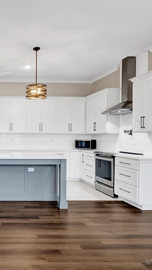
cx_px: -8
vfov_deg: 64.6
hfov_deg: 34.7
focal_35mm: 30
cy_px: 136
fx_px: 213
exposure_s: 1/2.5
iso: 400
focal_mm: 18.5
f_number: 13
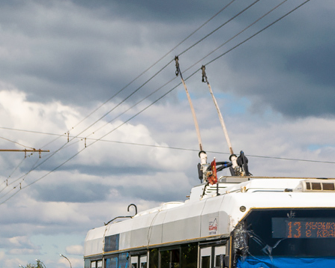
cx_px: 281
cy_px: 274
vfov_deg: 11.2
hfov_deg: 14.1
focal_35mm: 136
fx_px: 1349
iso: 100
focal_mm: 36
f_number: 9
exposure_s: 1/320
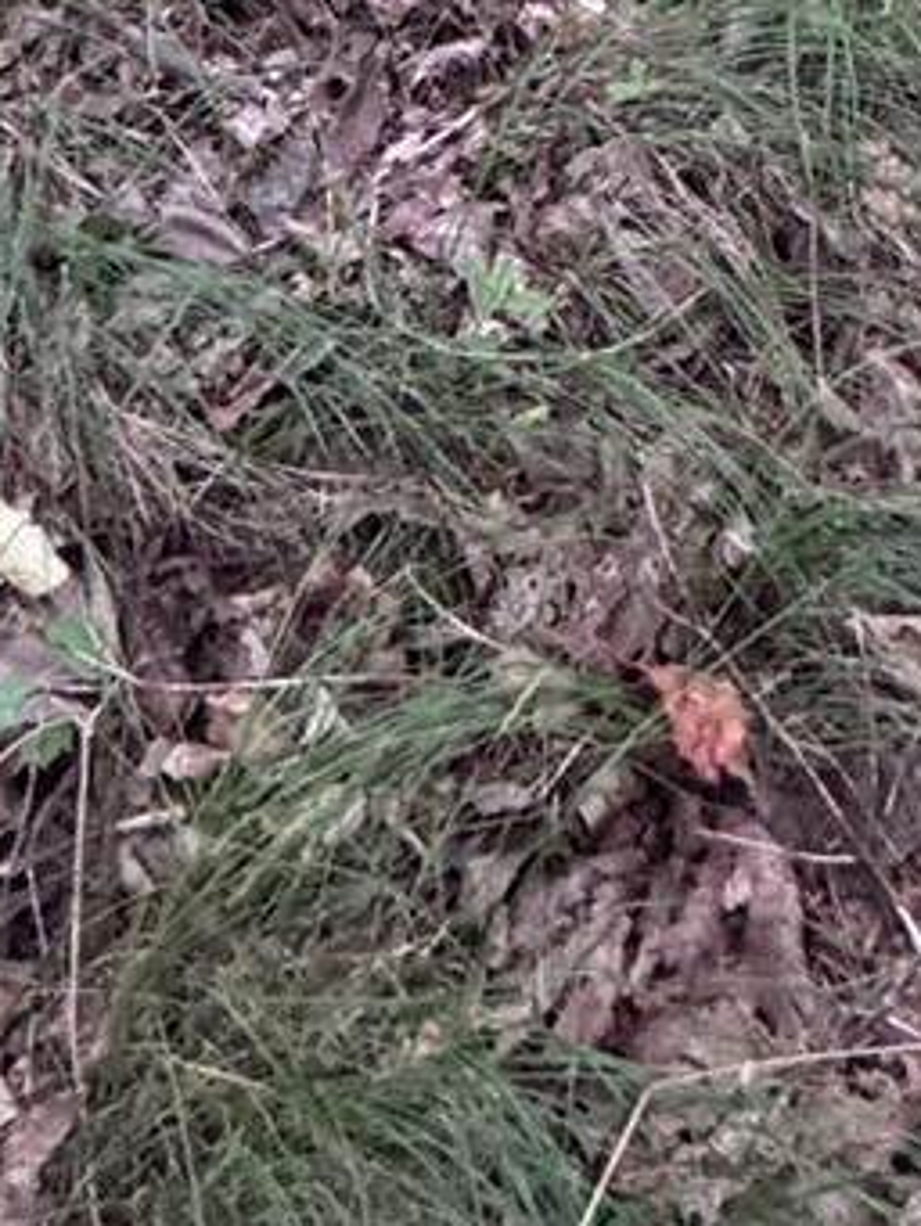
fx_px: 2234
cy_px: -1179
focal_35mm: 63
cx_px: 943
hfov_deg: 22.3
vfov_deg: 19.3
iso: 400
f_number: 2.2
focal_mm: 2.22
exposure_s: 1/60
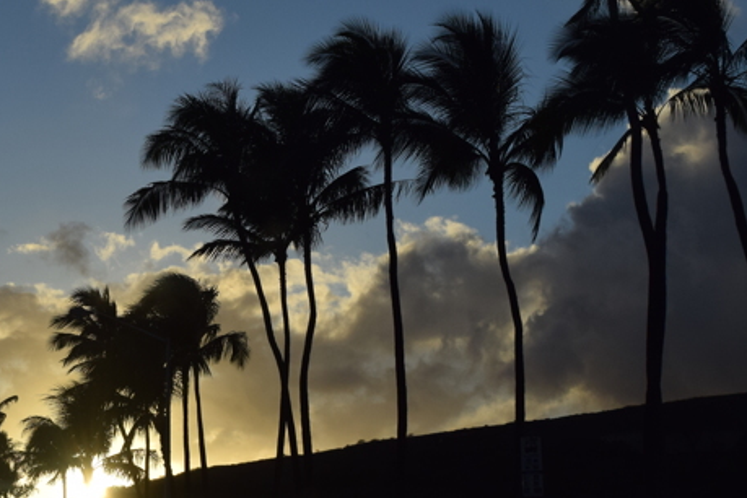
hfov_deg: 22.7
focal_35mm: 87
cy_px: 321
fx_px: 1805
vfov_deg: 15.7
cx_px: 54
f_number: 8
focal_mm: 26
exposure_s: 1/1600
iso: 200
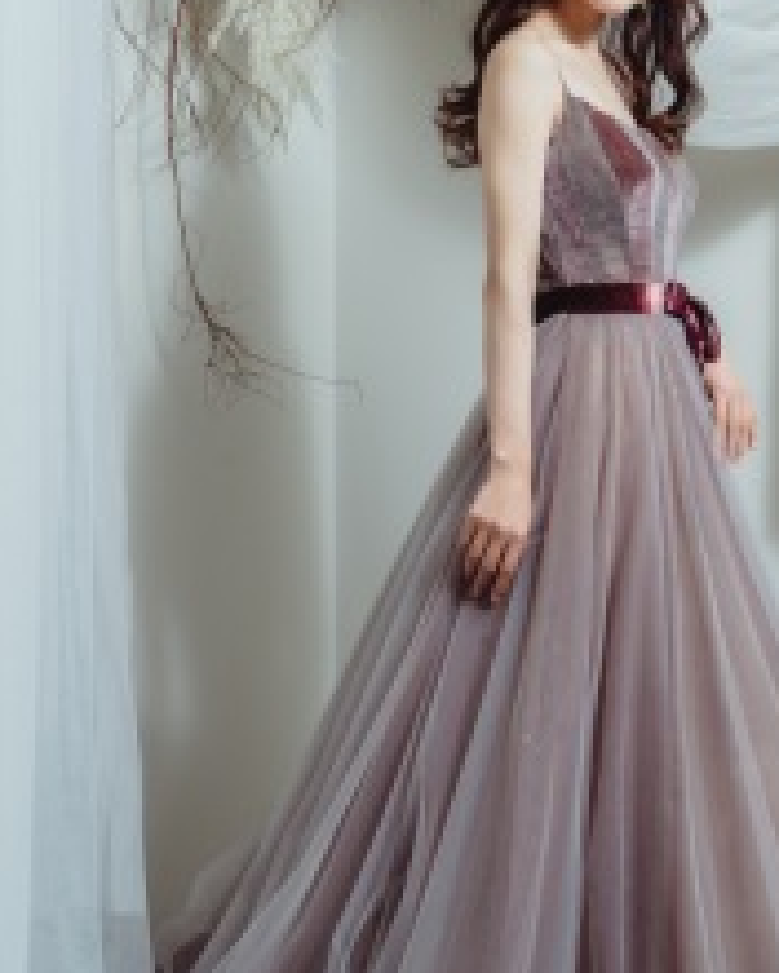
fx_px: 2363
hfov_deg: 18.5
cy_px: 447
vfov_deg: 23.3
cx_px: 624
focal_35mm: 82
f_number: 4.5
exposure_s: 1/125
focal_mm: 40
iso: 500
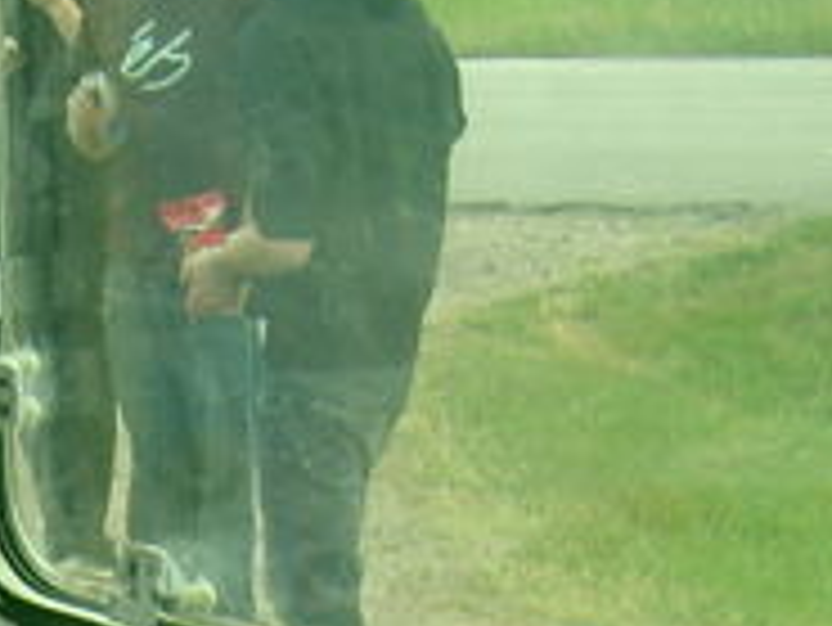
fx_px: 2910
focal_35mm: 121
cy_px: 1009
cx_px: 22
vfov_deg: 11.6
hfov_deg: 16.0
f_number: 2.8
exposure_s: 1/30
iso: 50
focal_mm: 5.95
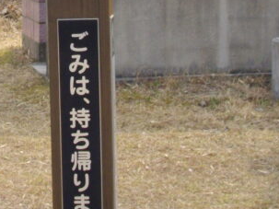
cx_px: -11
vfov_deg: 11.7
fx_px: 1007
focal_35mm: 125
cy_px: -19
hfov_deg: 15.4
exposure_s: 1/200
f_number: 5.6
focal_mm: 6.2
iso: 100
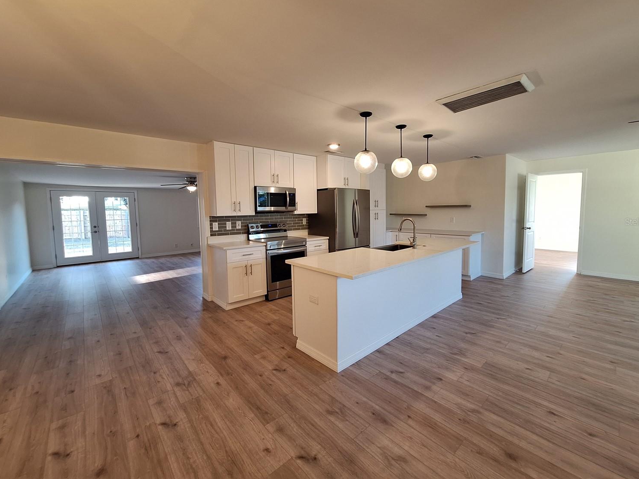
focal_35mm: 14
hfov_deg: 102.1
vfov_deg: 85.5
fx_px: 258
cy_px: 221
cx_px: 322
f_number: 2.2
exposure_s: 1/40
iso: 80
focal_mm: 1.74
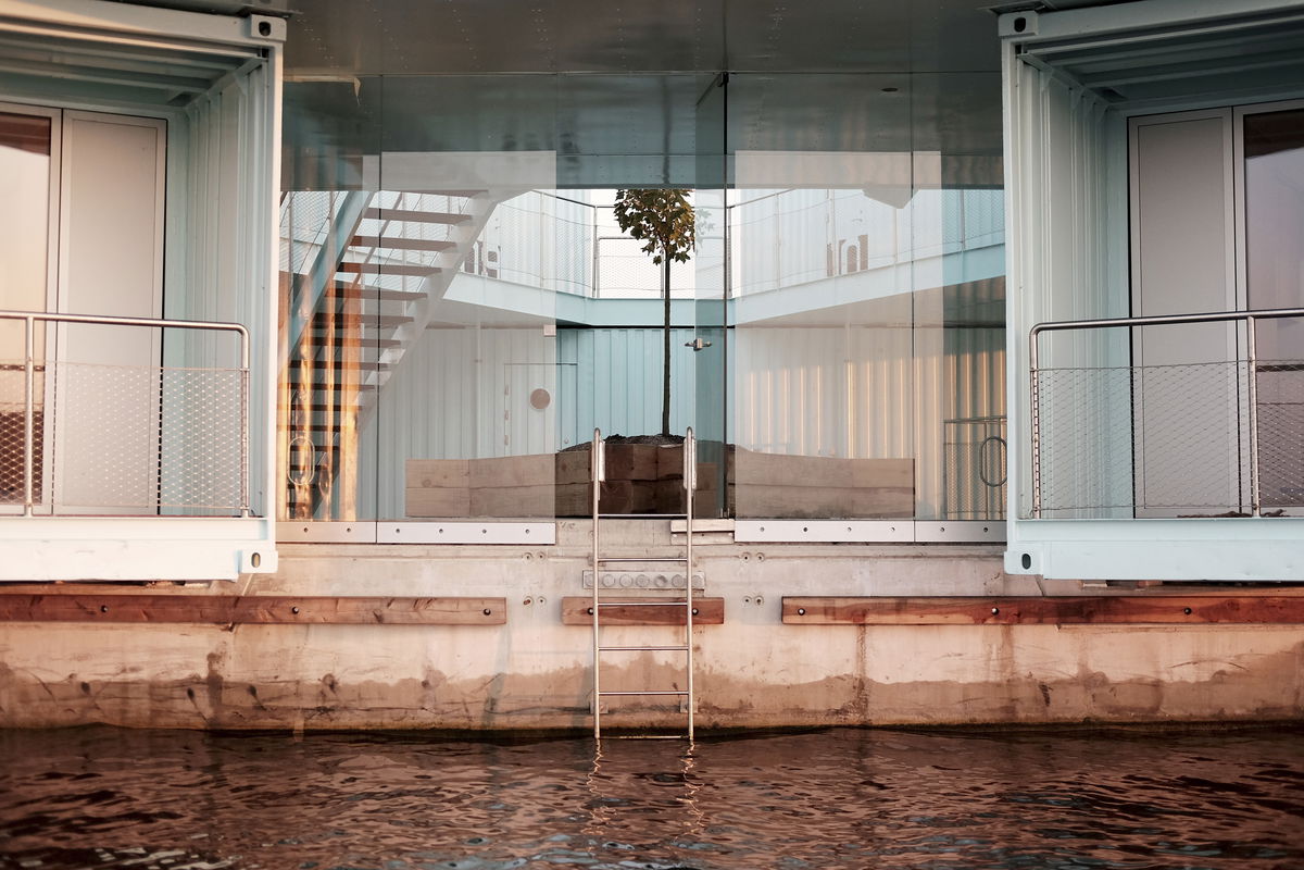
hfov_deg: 37.5
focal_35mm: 53
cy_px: 435
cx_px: 652
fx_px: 1920
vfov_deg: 25.5
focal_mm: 35
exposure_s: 1/850
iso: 400
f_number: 2
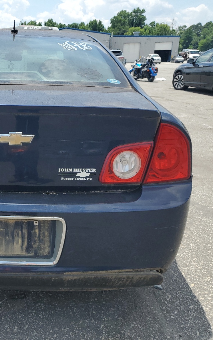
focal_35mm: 37
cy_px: 169
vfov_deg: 52.7
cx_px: 3
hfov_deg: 31.9
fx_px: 344
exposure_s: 1/2500
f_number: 1.5
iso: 50
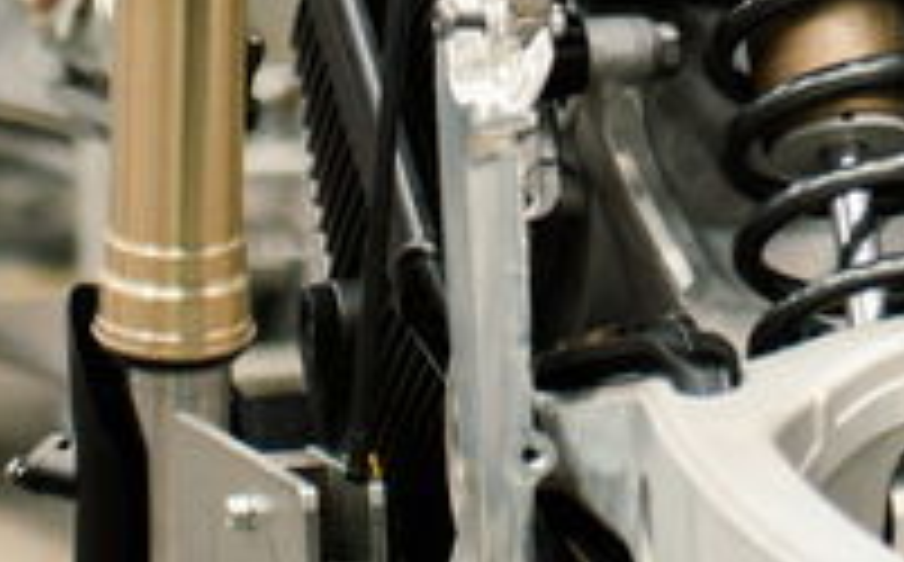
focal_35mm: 609
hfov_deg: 3.5
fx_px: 14983
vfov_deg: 2.1
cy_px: -634
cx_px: 733
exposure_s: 1/125
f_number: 2.8
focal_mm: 75
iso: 400
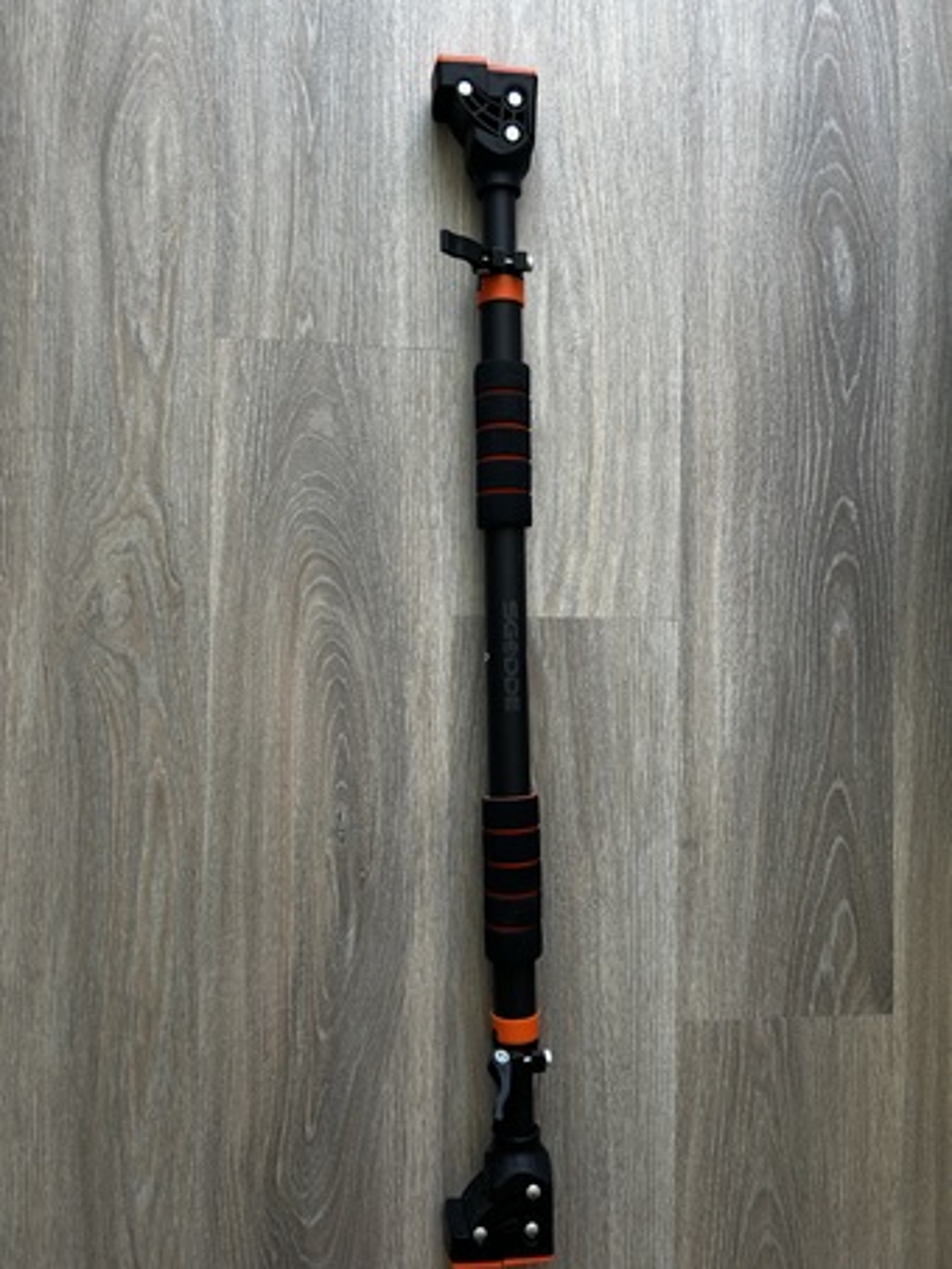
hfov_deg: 53.1
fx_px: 953
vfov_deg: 67.3
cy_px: 634
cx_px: 476
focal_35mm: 26
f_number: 1.5
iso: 50
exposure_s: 1/121
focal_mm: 5.7
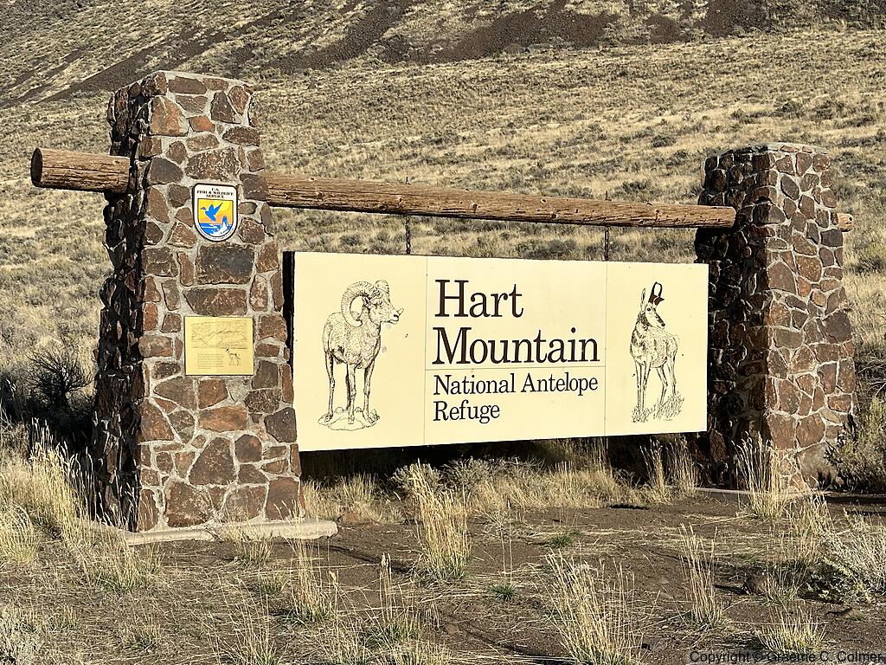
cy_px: 332
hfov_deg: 39.7
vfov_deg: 30.3
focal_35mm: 48
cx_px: 443
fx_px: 1229
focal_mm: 6.86
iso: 64
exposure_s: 1/6623
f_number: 1.78
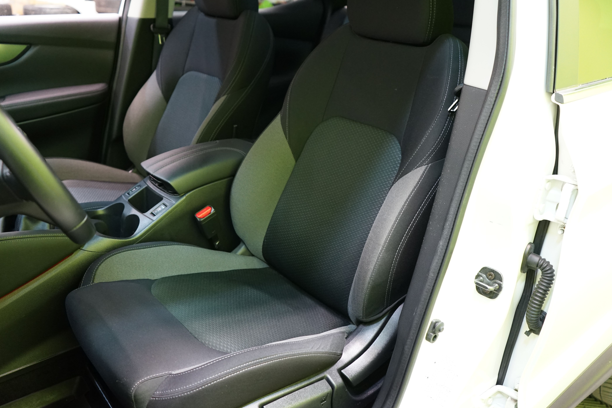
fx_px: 510
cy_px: 195
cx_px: 293
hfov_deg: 61.9
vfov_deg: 43.6
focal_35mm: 30
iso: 2000
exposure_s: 1/30
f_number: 3.5
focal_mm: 28
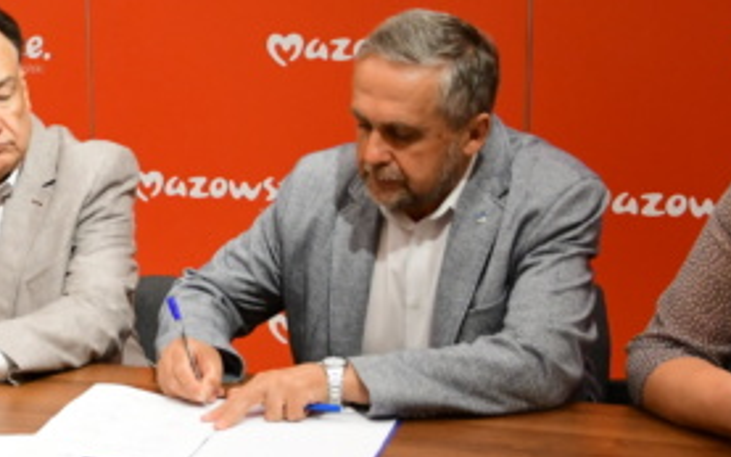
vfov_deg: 13.4
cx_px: 79
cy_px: 363
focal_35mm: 97
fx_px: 1932
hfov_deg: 21.0
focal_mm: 22
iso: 1600
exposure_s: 1/125
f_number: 3.8
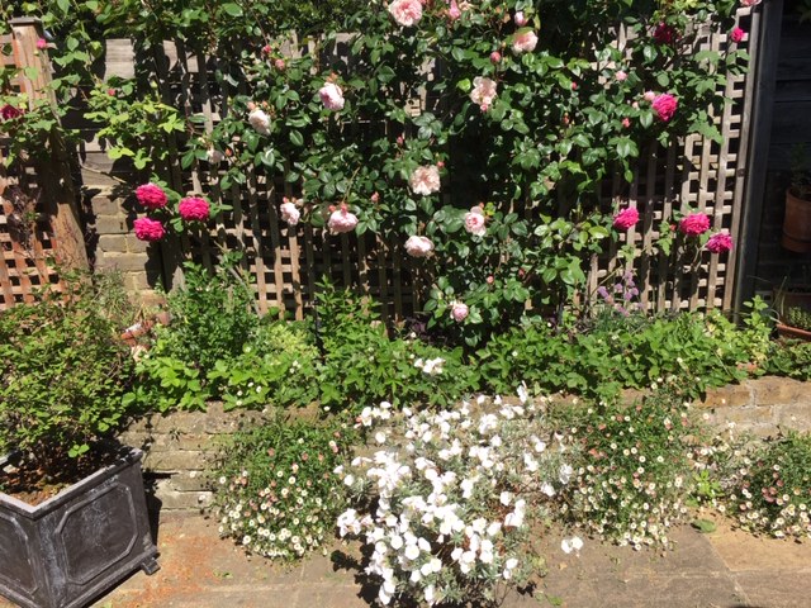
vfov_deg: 48.2
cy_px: 304
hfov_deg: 61.7
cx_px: 406
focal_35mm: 29
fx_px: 679
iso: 25
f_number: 2.2
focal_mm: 4.15
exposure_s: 1/1202
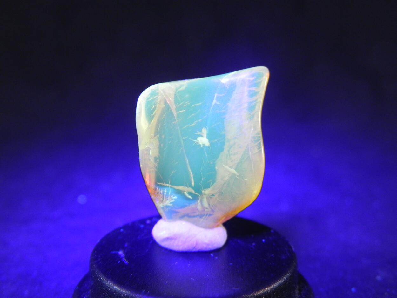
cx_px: 198
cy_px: 149
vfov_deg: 19.6
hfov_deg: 26.0
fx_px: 860
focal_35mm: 75
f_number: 4
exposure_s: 1/3.4
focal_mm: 13.4
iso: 400
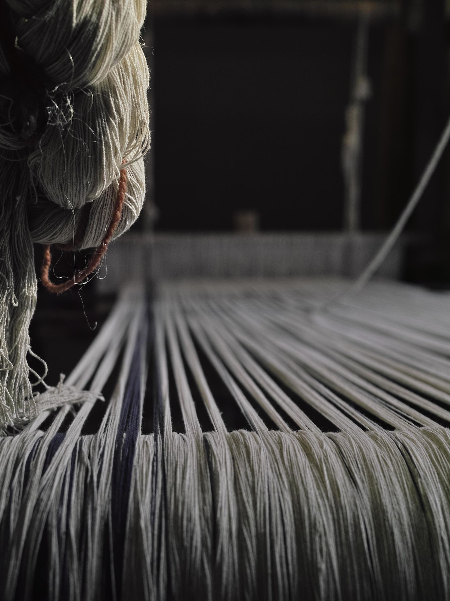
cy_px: 294
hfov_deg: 29.7
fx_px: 849
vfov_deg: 38.9
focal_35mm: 49
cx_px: 226
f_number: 3.5
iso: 400
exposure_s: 1/100
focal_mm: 30
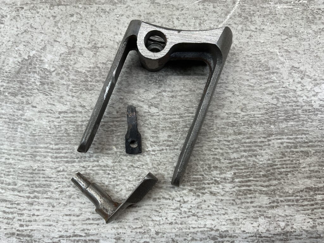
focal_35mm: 29
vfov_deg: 48.2
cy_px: 122
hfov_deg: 61.7
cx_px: 162
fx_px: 271
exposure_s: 1/120
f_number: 1.8
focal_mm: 3
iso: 25
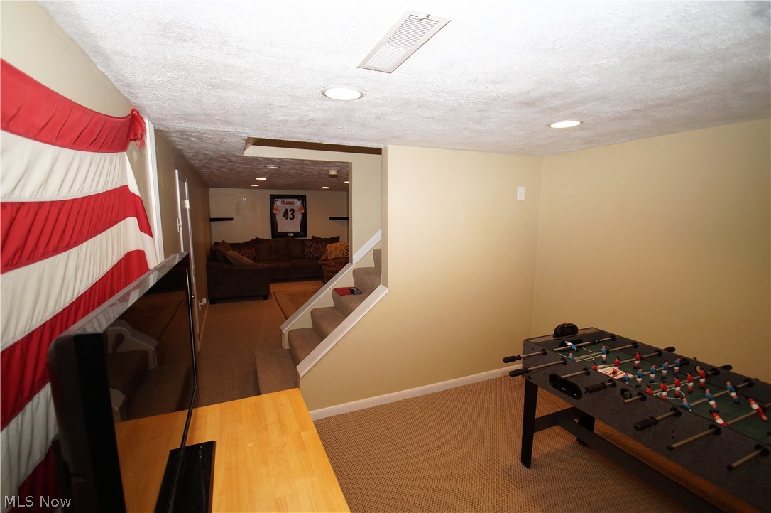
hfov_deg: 100.4
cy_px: 256
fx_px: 321
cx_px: 386
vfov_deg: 77.2
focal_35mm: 15
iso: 640
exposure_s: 1/125
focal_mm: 10
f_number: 3.5
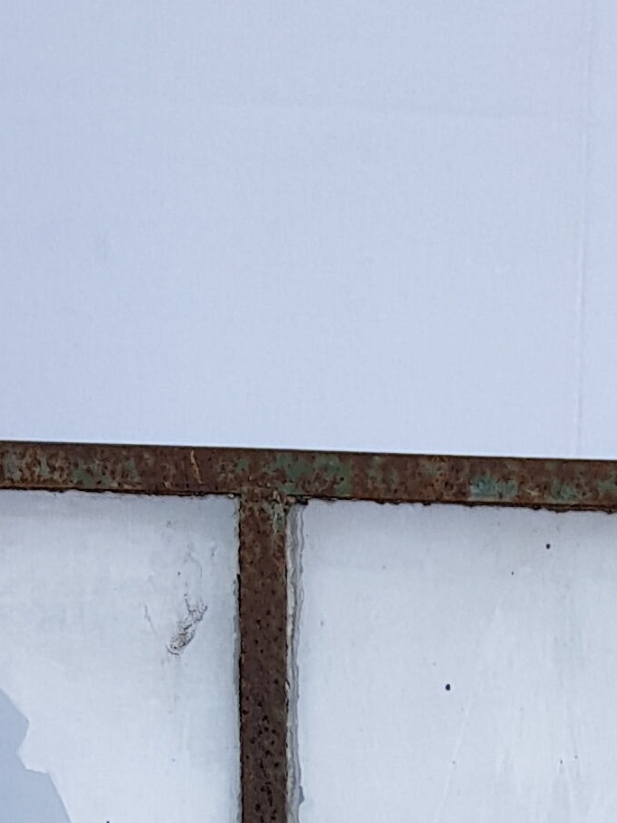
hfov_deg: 12.8
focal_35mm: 115
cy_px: 1511
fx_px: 2733
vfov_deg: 14.8
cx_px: 586
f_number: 1.7
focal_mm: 4.2
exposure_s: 1/260
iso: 40
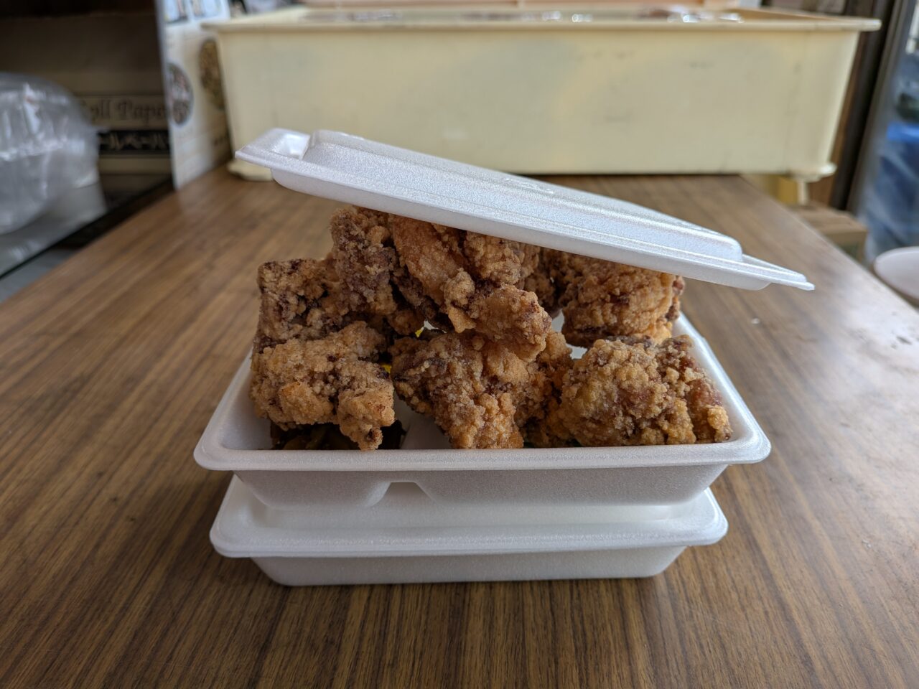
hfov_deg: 71.6
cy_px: 344
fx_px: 637
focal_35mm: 24
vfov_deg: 56.8
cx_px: 460
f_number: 1.7
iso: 27
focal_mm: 4.53
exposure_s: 1/229
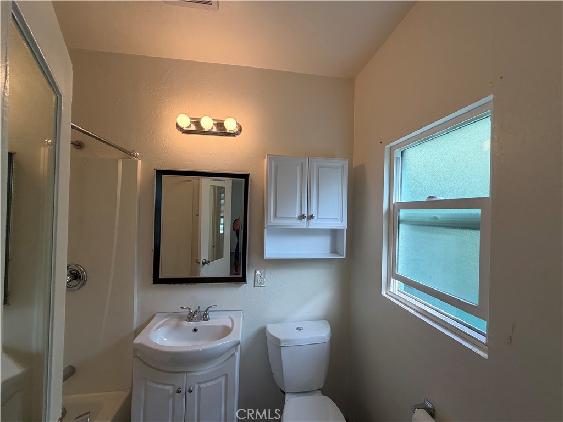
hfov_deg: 102.1
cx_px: 282
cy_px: 211
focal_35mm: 14
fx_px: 228
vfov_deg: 85.7
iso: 125
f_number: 2.2
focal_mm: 2.22
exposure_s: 1/120
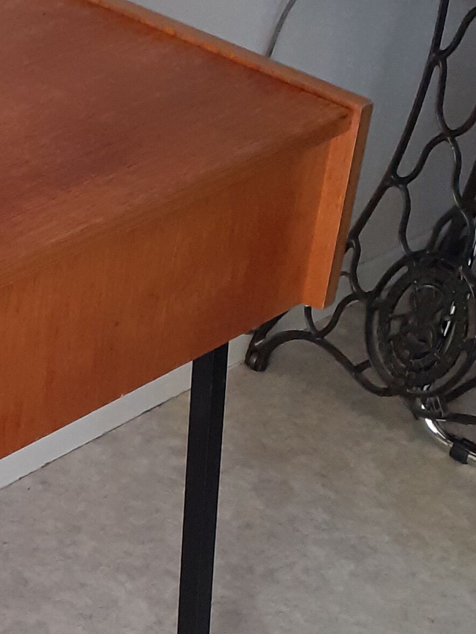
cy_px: 536
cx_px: -341
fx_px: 1741
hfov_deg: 14.1
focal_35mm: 95
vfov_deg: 20.3
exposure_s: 1/50
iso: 200
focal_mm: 3.6
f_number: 1.9
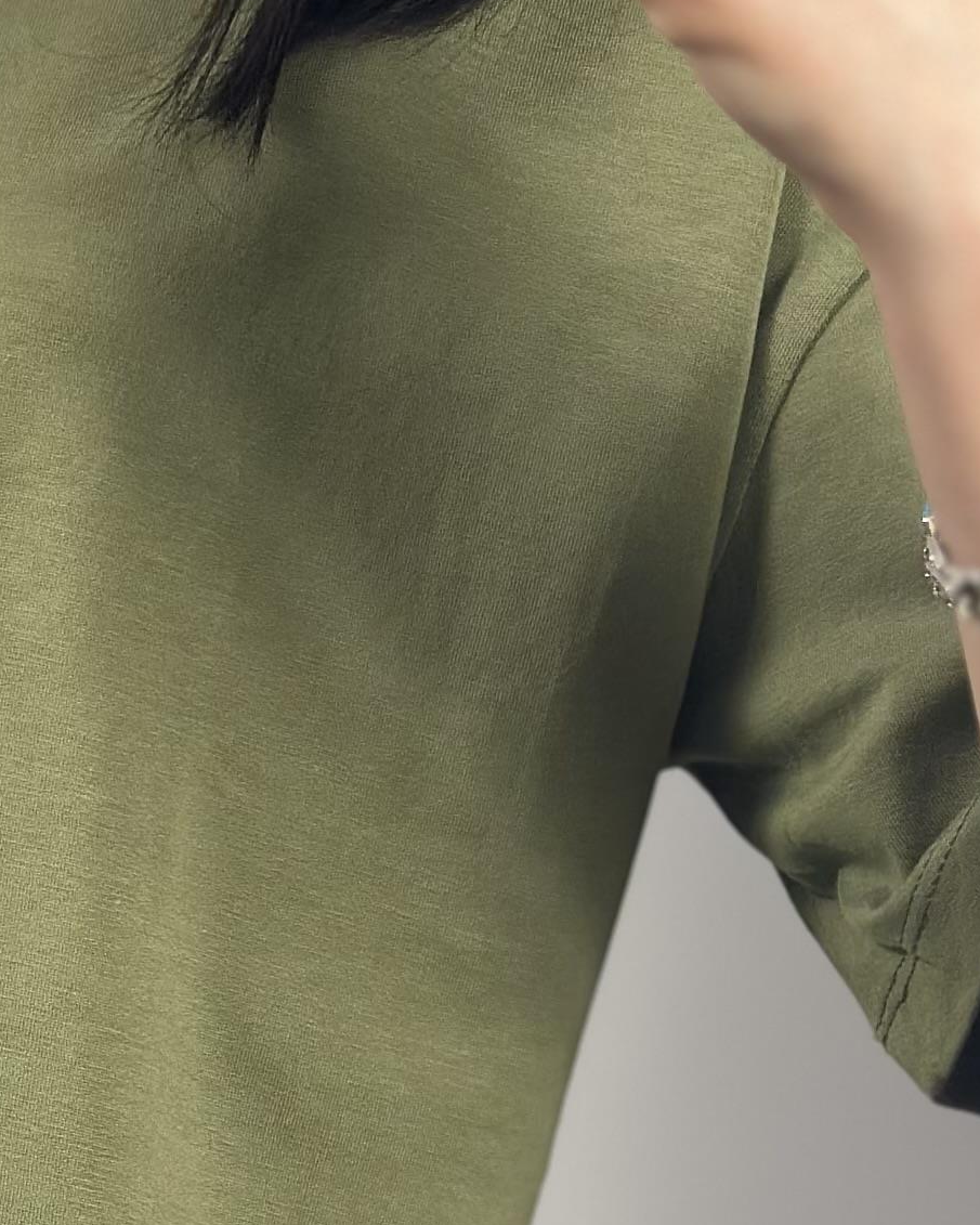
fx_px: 6054
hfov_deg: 9.1
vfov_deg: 11.5
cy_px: 953
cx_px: -332
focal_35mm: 167
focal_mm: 6.86
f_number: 1.78
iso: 80
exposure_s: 1/100
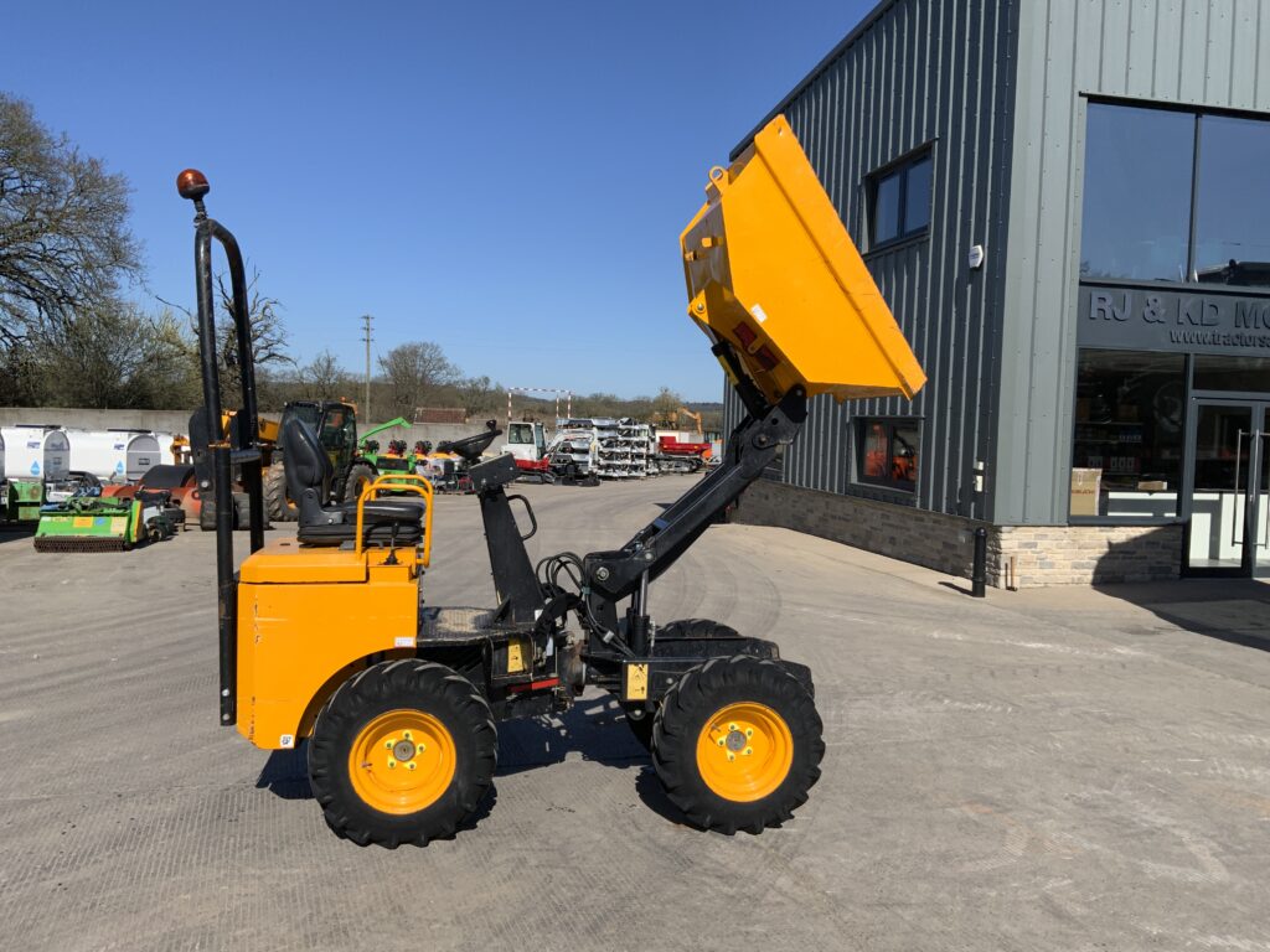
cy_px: 476
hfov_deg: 61.7
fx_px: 1064
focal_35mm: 29
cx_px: 635
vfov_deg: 48.2
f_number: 1.8
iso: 16
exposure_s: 1/2667
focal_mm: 3
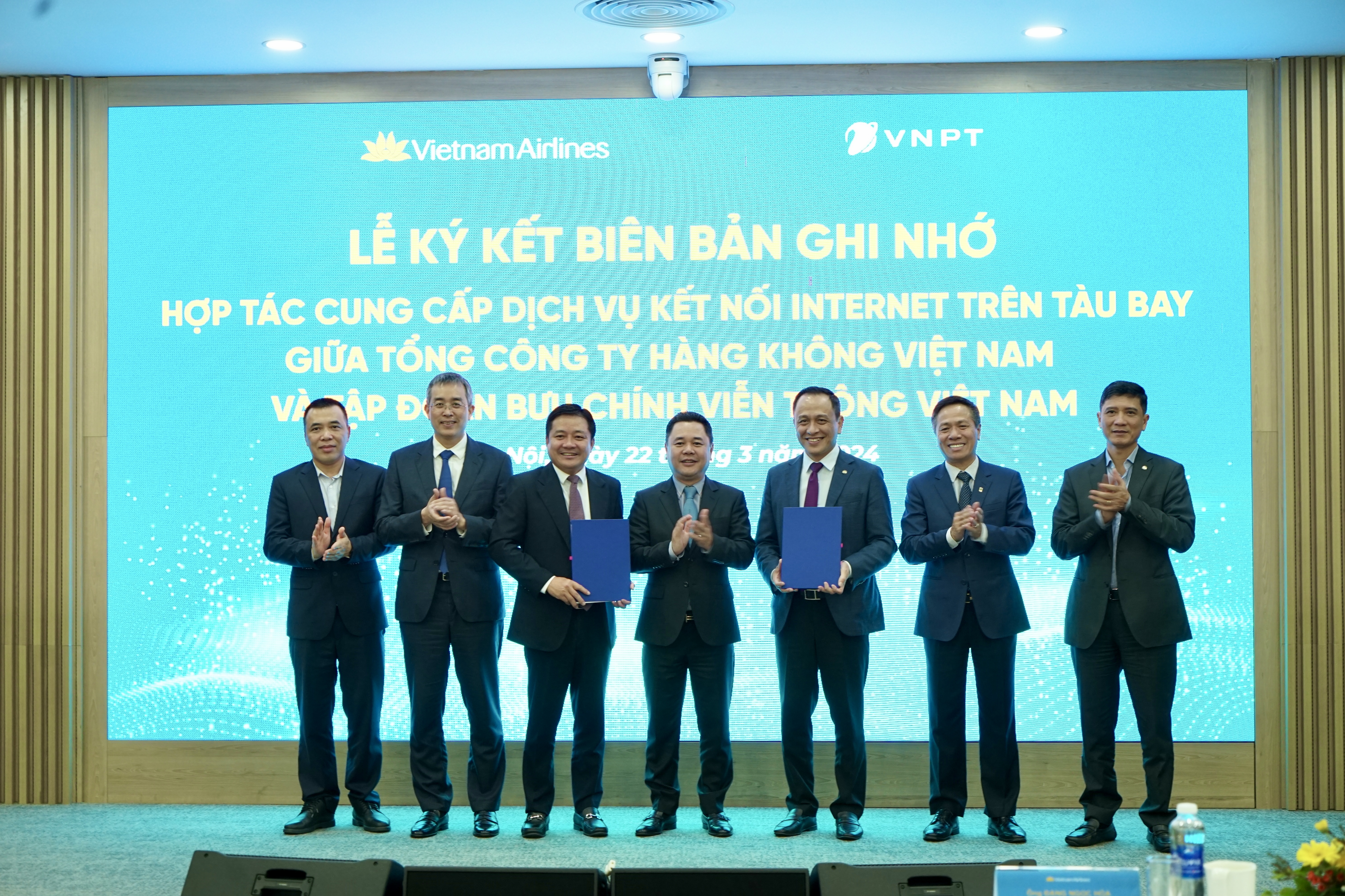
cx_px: 672
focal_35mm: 55
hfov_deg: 36.2
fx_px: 2055
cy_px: 448
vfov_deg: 24.6
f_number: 5
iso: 1000
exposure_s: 1/50
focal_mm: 55
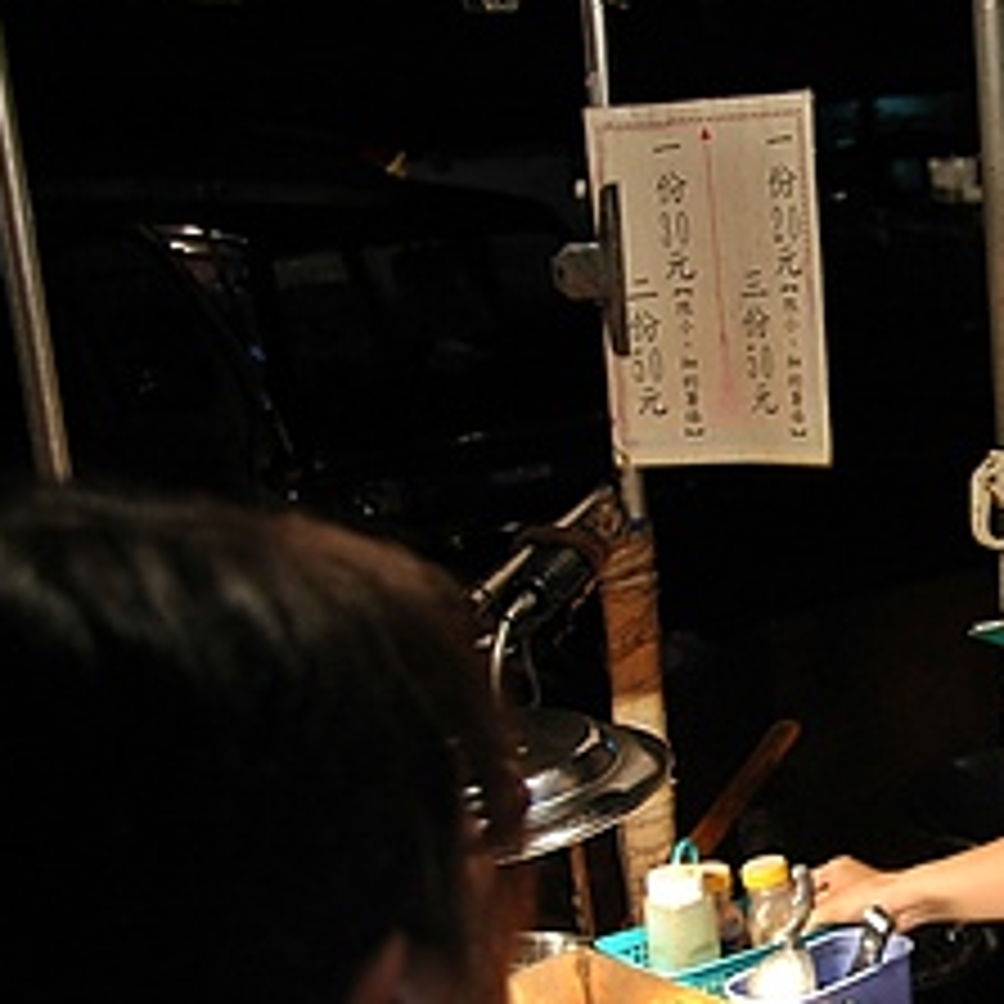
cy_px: 795
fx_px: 1908
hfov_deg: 28.0
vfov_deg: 28.9
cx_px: 968
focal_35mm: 58
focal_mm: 17
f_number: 2.8
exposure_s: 1/160
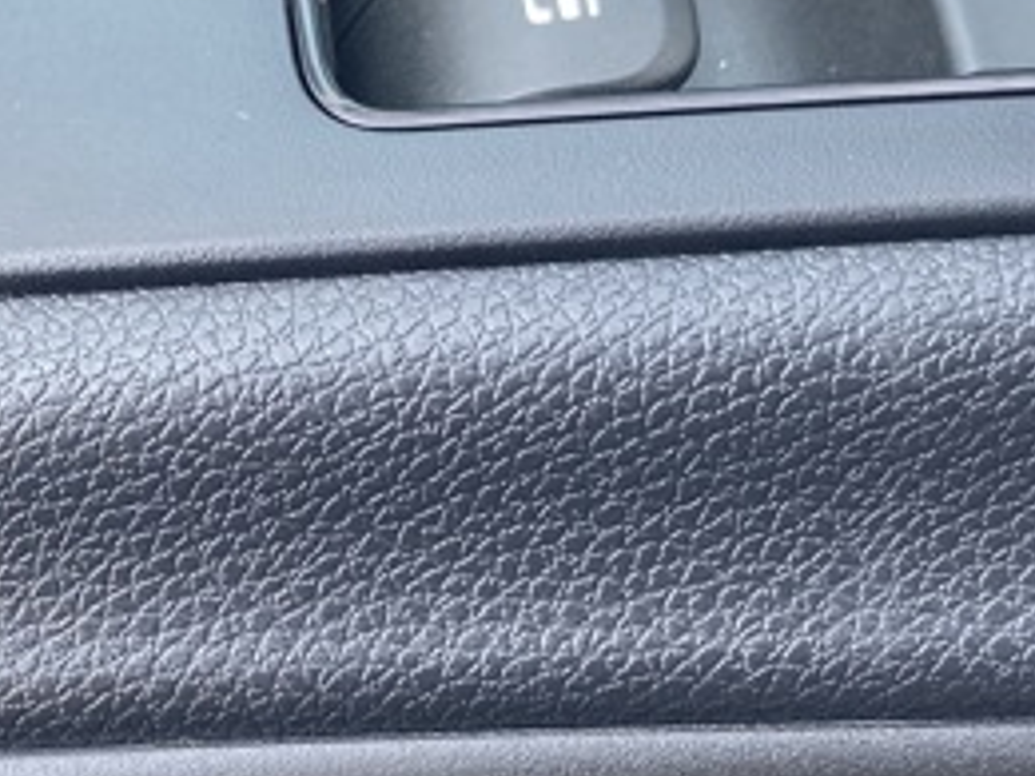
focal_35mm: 80
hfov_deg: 23.9
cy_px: 454
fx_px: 2392
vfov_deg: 18.4
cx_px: 147
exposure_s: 1/121
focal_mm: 4.25
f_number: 1.8
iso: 50
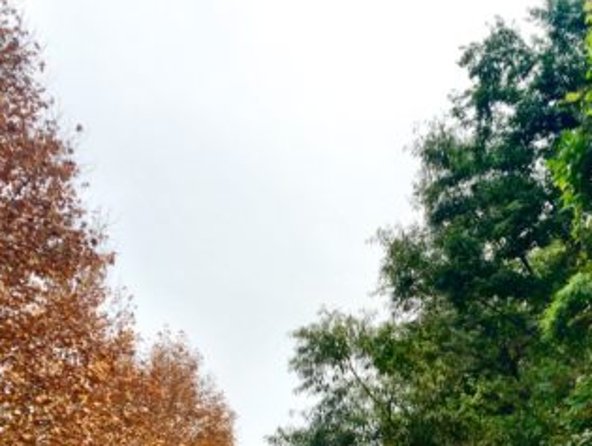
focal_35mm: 57
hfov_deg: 32.9
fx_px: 976
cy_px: 436
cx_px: 466
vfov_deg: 24.6
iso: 25
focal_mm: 4.15
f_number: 2.2
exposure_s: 1/396
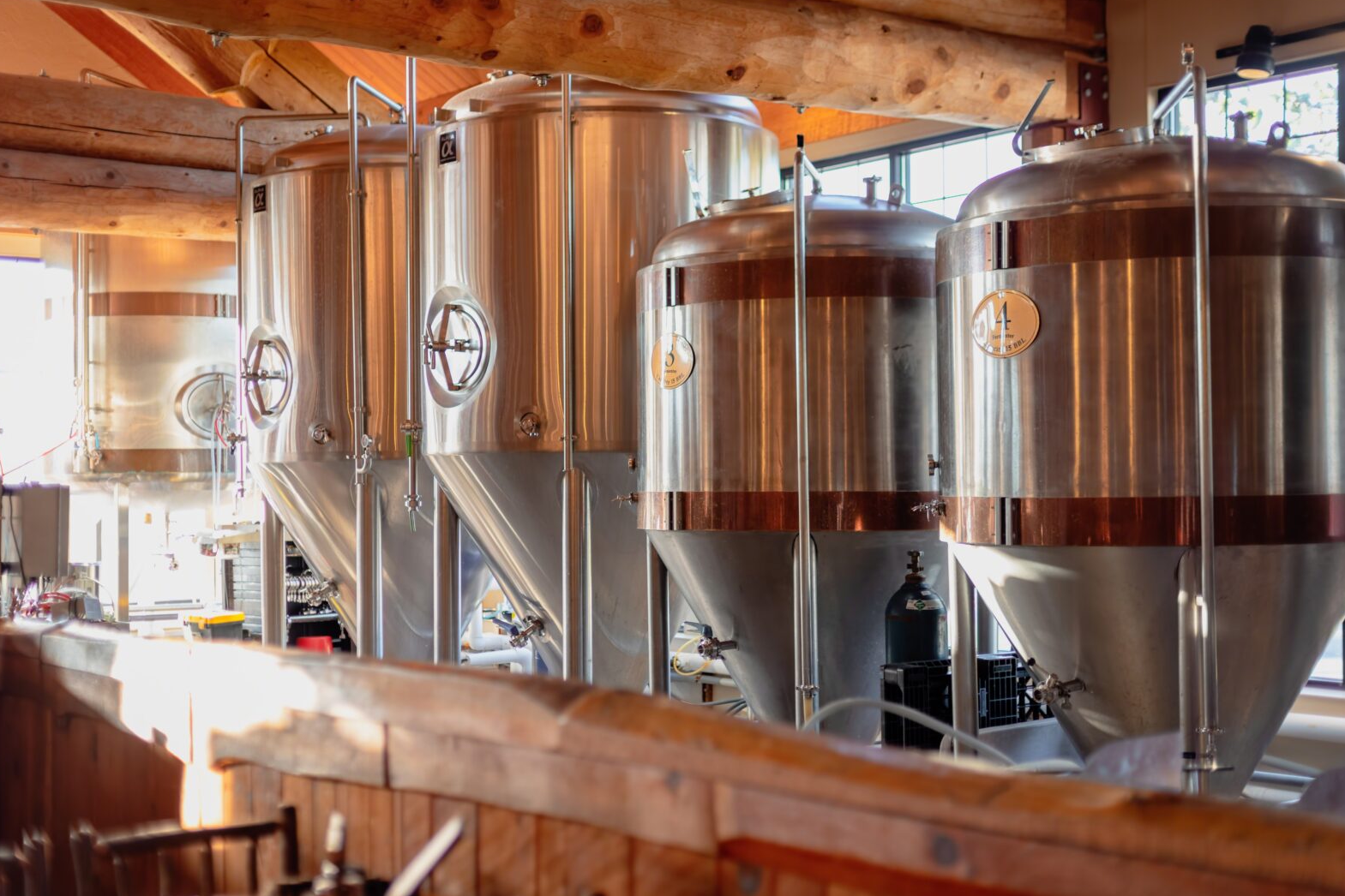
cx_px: 663
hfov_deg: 38.9
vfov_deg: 26.5
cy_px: 451
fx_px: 1905
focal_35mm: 51
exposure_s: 1/200
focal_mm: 50
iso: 400
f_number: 2.2
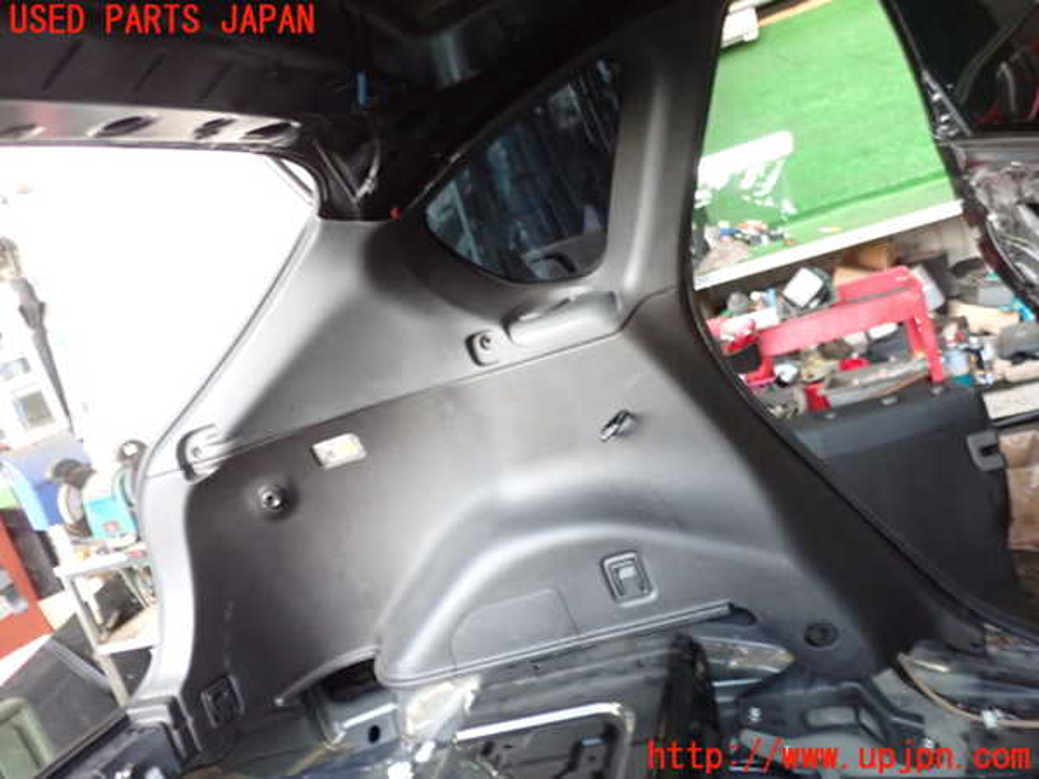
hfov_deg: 60.0
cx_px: 520
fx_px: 900
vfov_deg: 46.8
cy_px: 390
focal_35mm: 30
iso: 800
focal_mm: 5.4
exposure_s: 1/25
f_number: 2.3
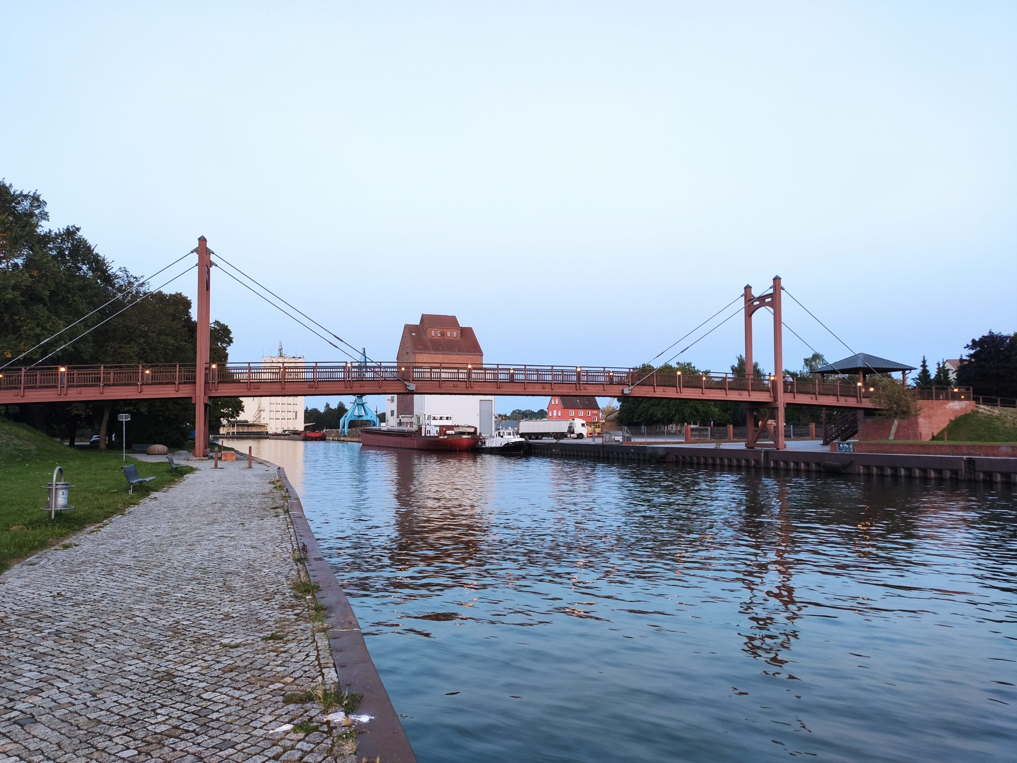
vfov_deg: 53.1
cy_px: 382
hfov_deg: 67.3
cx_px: 508
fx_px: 764
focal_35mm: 26
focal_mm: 4.77
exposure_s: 1/50
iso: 344
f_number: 1.75
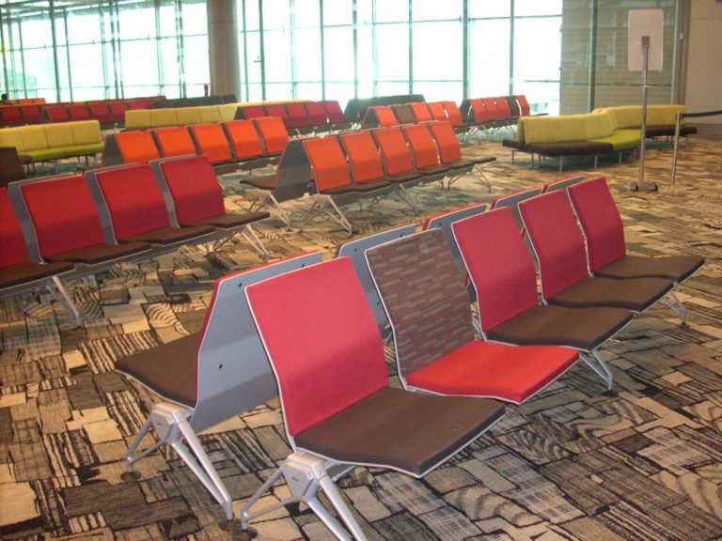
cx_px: 361
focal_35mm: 37
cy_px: 270
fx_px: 772
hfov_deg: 50.1
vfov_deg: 38.7
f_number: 2.8
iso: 400
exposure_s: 1/60
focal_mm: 6.2
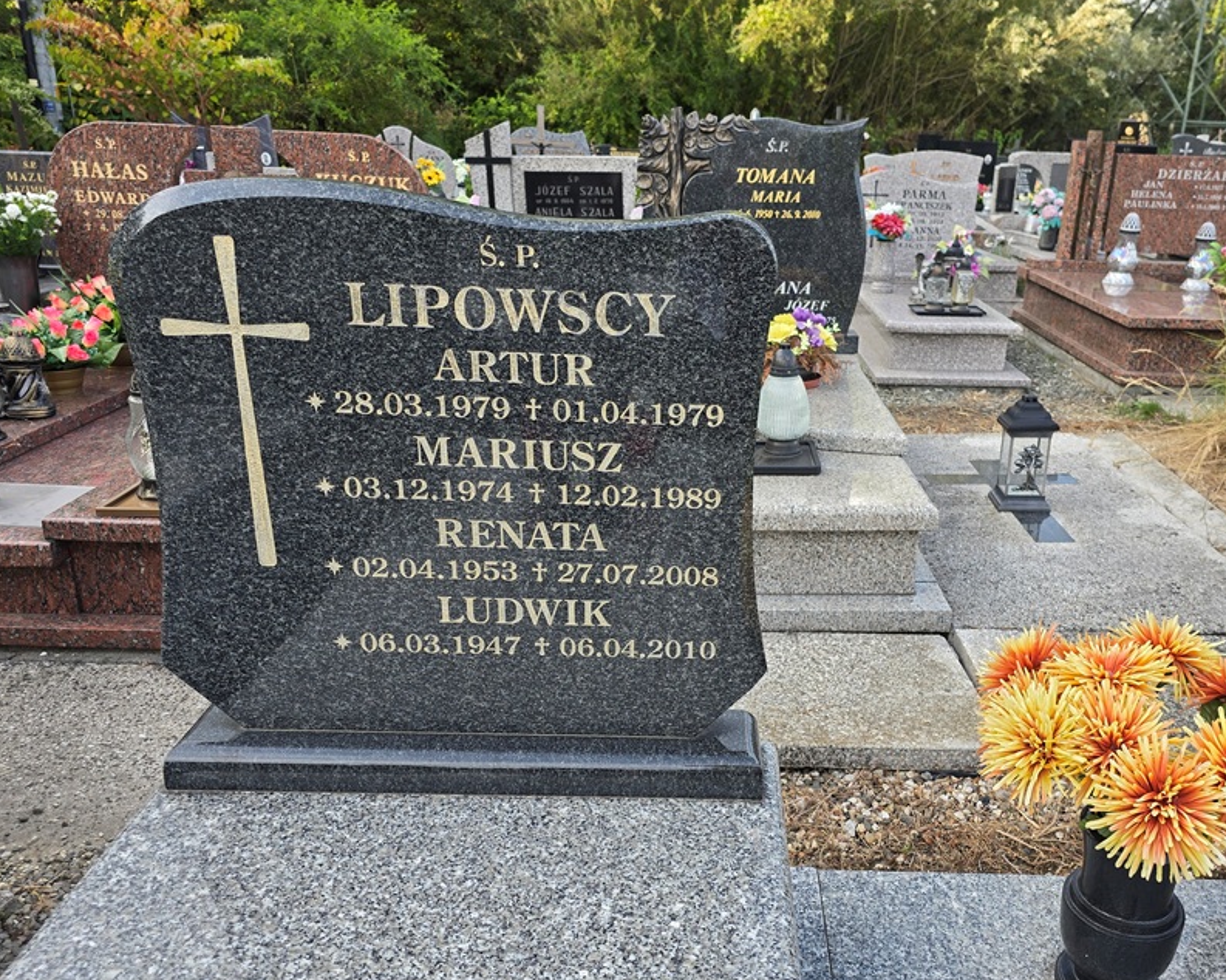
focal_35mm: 29
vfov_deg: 49.8
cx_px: 730
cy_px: 552
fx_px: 1052
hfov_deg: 60.0
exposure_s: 1/180
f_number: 1.7
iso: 20
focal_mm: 6.3
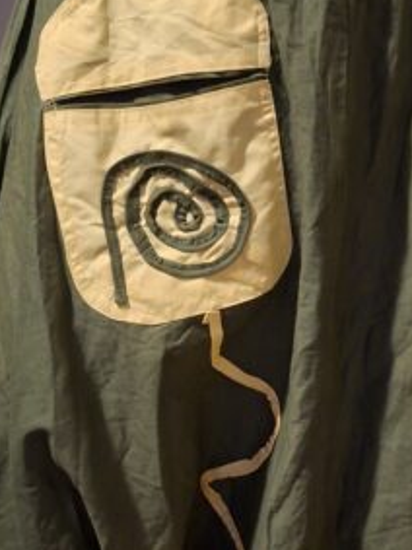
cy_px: 358
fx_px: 1032
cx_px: 328
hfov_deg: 22.3
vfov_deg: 29.7
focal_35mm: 65
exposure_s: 1/20
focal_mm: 5.54
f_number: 1.8
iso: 1000
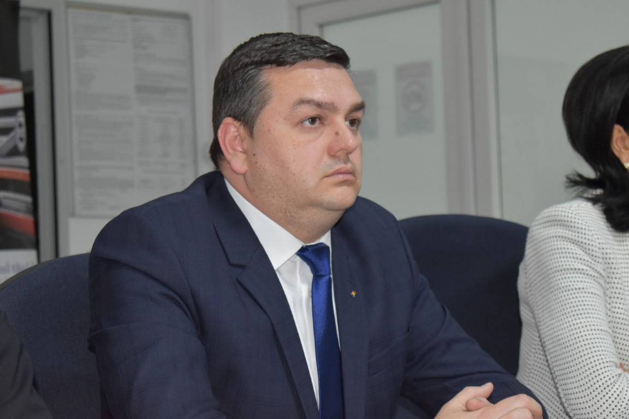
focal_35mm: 82
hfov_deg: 24.6
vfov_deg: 16.6
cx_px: 314
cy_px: 210
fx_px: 1441
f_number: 5.6
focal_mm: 55
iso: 1250
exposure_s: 1/60
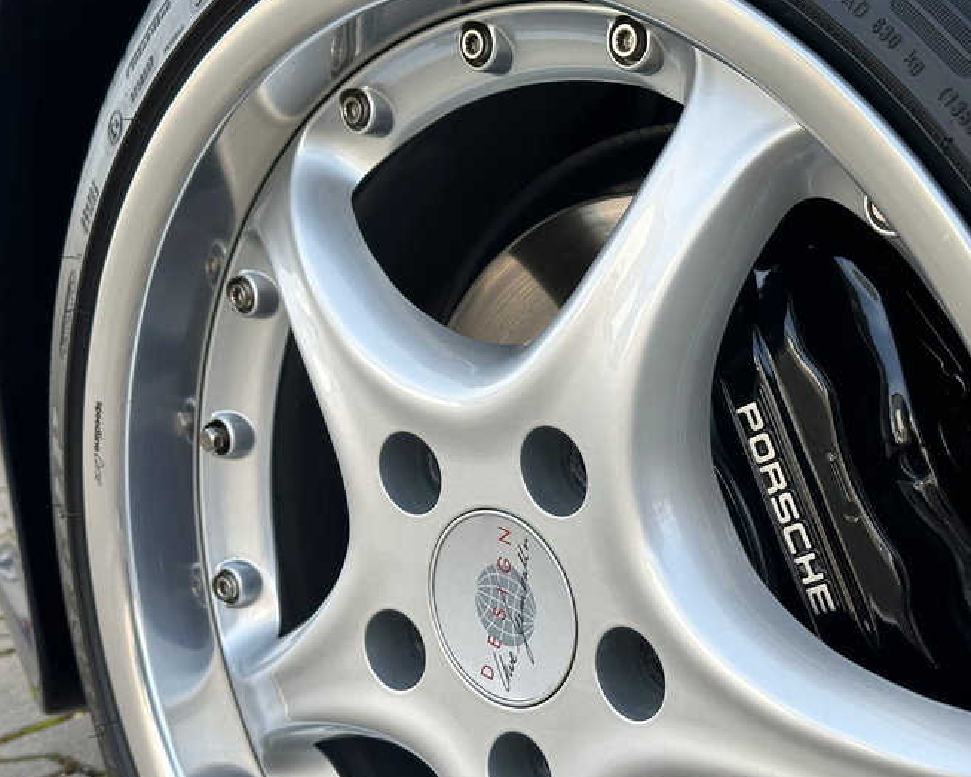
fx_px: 1580
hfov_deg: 34.1
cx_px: 521
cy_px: 407
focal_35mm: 55
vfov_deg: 27.6
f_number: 1.78
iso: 64
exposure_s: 1/704
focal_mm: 6.86
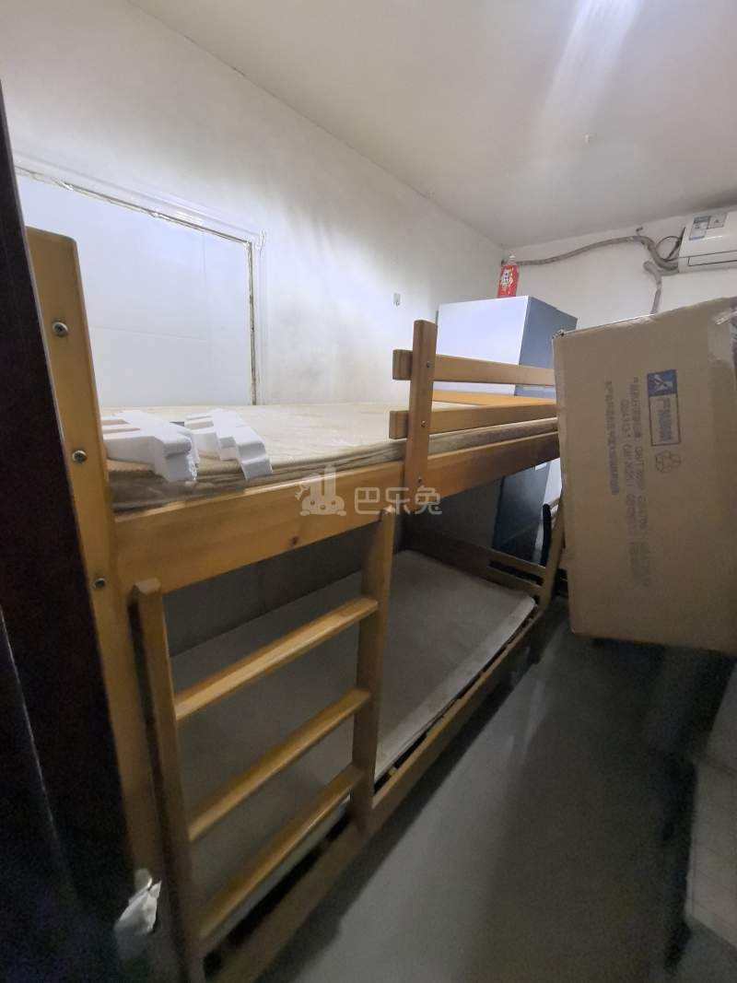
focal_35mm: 13
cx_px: 368
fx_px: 369
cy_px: 492
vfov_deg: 106.2
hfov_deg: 89.9
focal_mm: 1.95
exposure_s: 1/50
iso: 400
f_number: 2.2
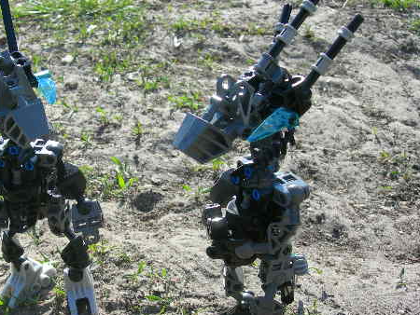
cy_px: 186
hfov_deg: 35.0
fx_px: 656
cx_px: 123
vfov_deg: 27.0
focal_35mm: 54
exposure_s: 1/207
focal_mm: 7.8
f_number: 4.8
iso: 50
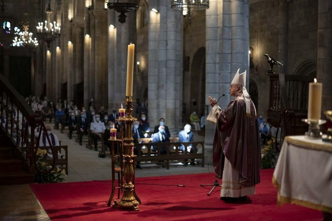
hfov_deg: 39.6
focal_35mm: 50
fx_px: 461
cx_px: 166
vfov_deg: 27.0
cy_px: 110
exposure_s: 1/400
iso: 1600
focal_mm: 50
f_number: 2.2
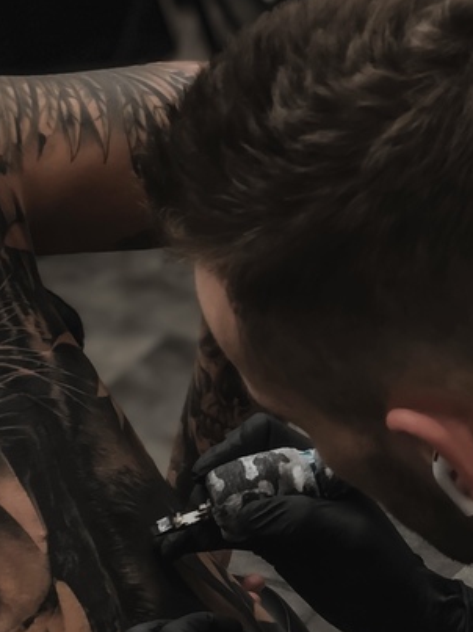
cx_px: -69
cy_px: 510
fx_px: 2370
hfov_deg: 11.2
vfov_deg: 15.1
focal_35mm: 130
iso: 80
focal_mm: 6
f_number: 2.4
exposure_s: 1/50
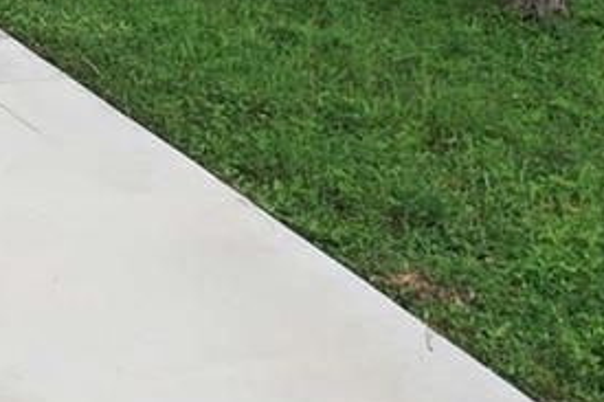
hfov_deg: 14.4
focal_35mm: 128
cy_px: -470
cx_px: -428
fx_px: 2146
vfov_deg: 9.8
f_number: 2.8
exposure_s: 1/500
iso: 110
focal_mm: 8.38
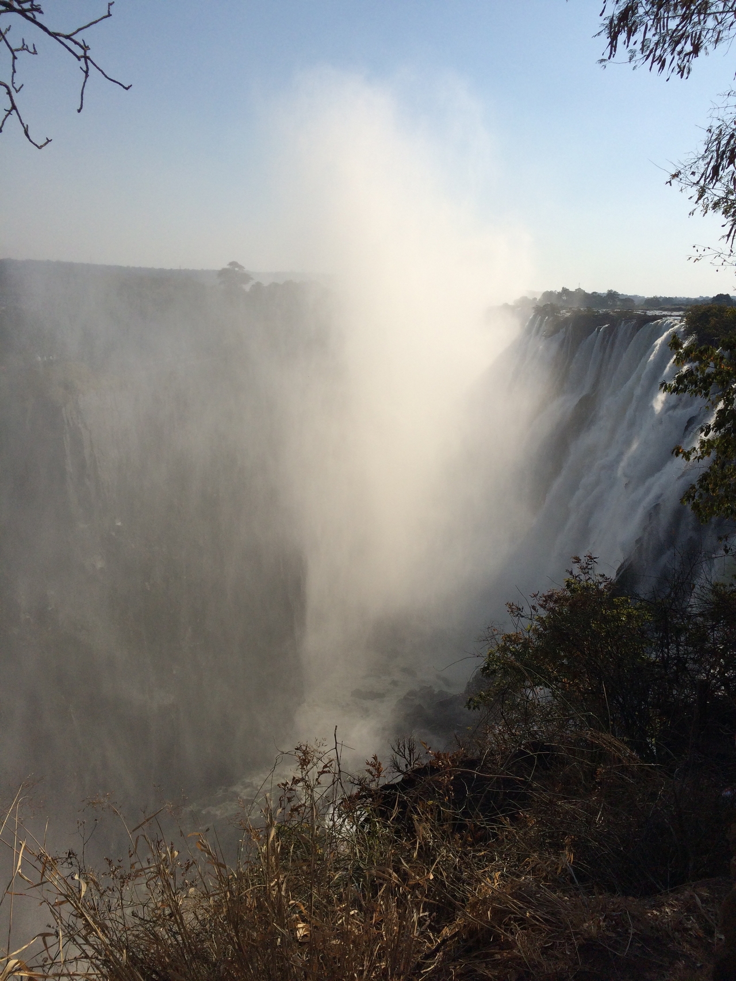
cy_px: 490
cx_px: 368
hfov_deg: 48.2
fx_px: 822
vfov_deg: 61.7
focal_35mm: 29
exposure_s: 1/6849
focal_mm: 4.15
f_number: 2.2
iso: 40
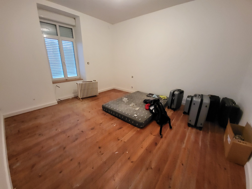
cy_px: 94
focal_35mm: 13
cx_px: 126
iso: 640
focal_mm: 1.74
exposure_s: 1/33
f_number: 2.2
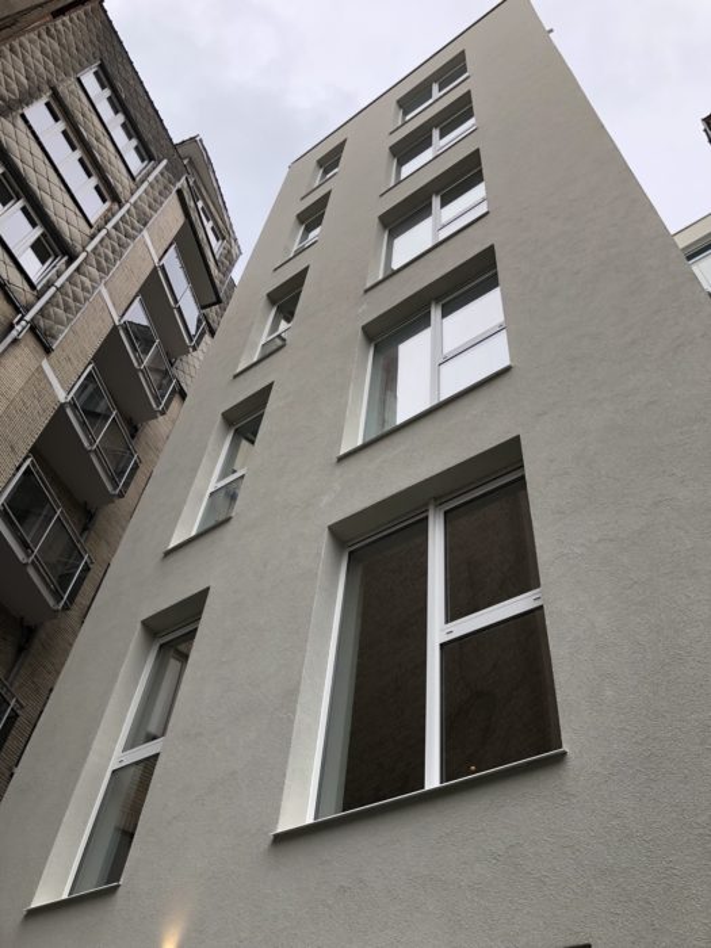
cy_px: 474
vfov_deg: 63.4
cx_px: 356
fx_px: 767
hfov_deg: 49.7
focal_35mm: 28
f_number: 1.8
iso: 20
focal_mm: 4
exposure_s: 1/298
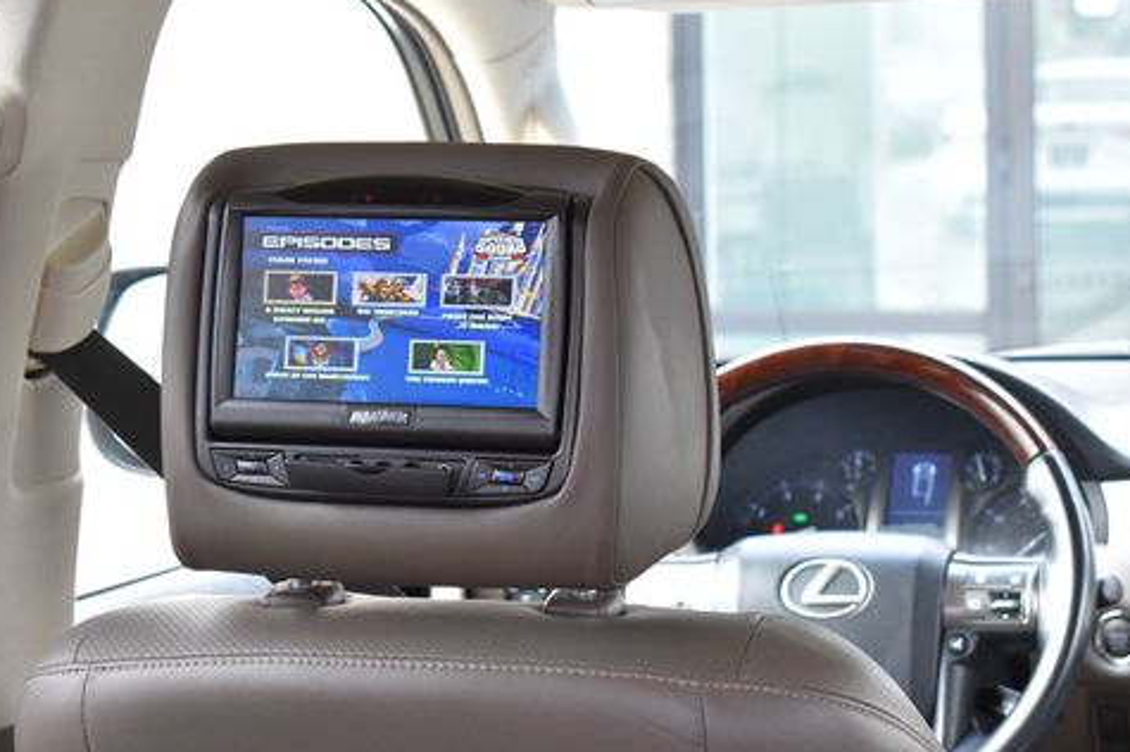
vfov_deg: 14.1
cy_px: 405
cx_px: 671
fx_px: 3043
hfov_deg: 21.0
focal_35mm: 97
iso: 1400
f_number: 5.3
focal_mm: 48
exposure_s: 1/125
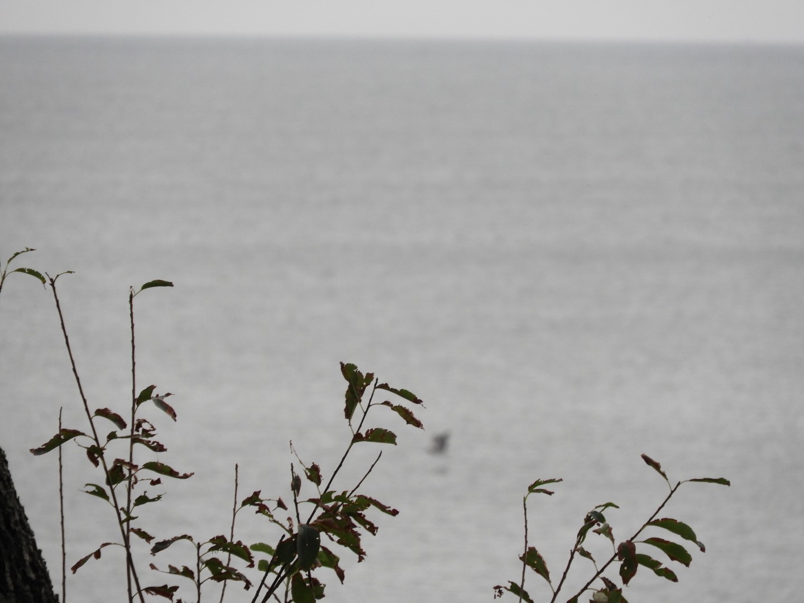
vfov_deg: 2.3
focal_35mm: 650
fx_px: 15097
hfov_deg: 3.1
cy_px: 302
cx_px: 402
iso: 280
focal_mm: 116.5
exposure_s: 1/250
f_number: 5.6
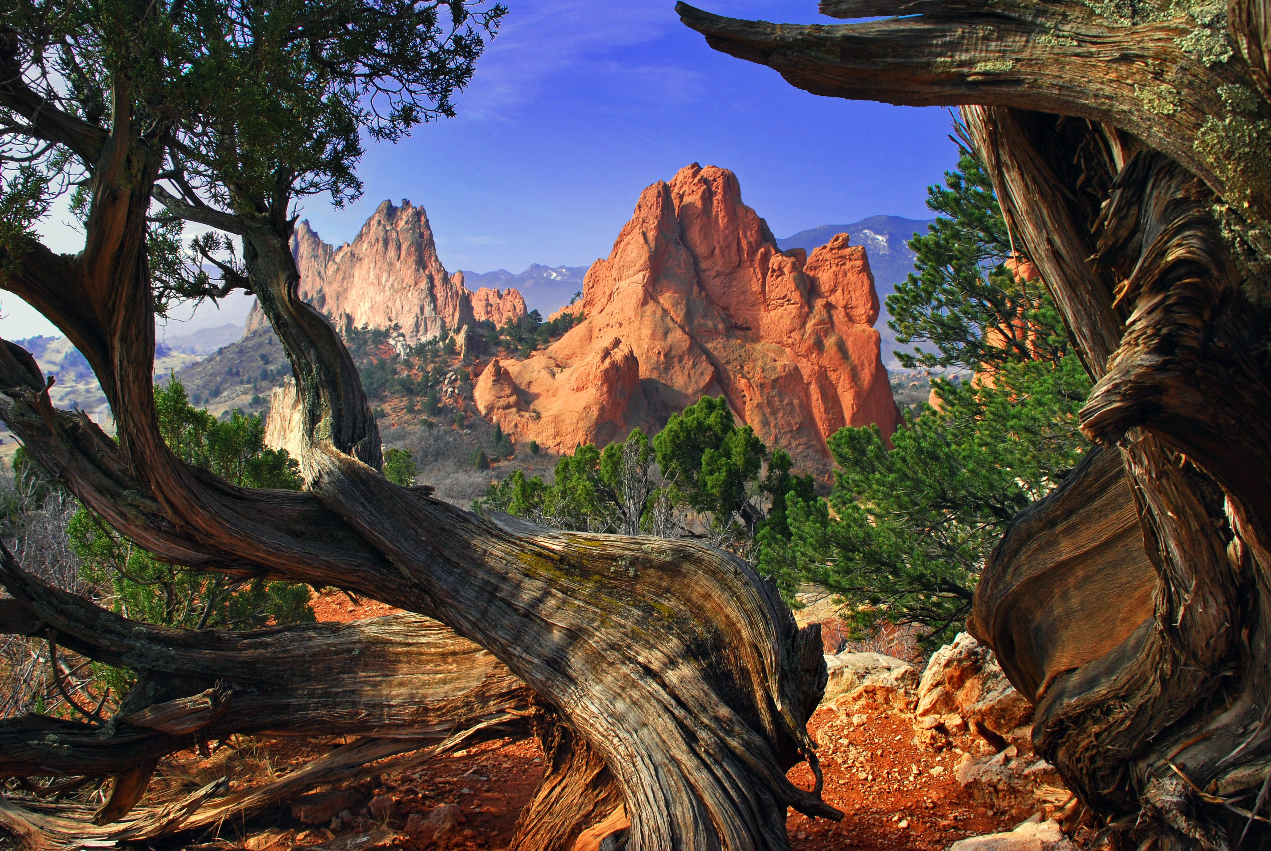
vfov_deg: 48.0
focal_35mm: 27
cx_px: 636
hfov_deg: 67.3
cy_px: 426
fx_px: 954
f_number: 11
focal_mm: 18
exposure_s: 1/60
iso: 125
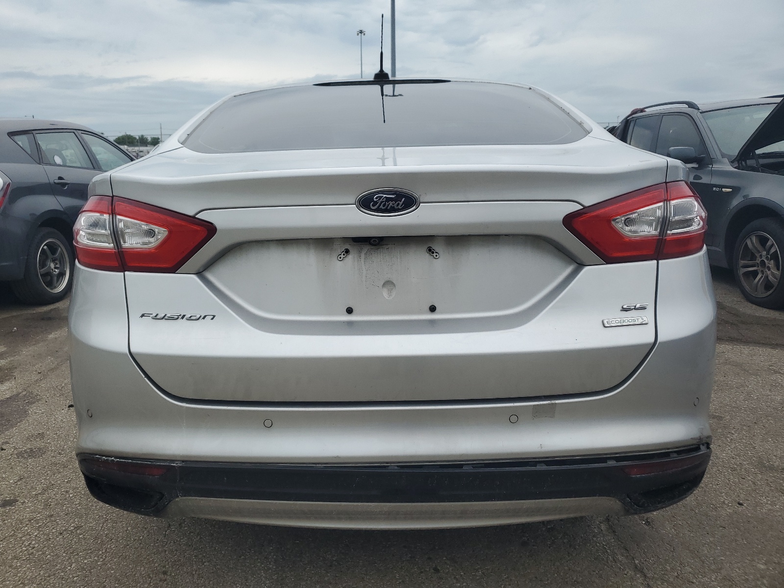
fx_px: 589
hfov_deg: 67.3
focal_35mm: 26
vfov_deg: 53.1
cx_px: 392
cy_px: 294
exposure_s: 1/1667
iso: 50
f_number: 1.5
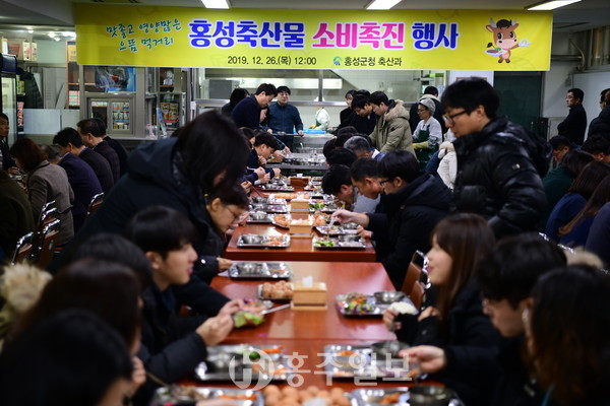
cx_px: 305
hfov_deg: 31.0
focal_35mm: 65
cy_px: 203
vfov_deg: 20.9
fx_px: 1101
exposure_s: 1/100
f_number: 2.8
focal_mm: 65
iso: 1000
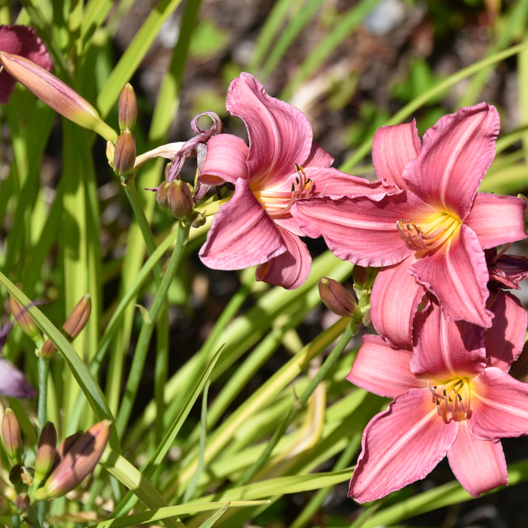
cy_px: 263
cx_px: 371
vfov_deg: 8.5
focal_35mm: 205
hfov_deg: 8.5
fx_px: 3538
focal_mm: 160
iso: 100
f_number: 7.1
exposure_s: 1/320
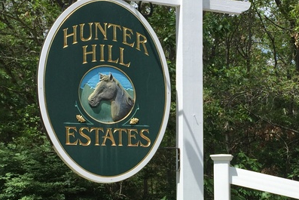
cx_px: 200
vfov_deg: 17.9
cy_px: 142
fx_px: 631
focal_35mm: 76
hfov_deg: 26.5
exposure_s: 1/1582
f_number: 2.2
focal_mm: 4.15
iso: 32
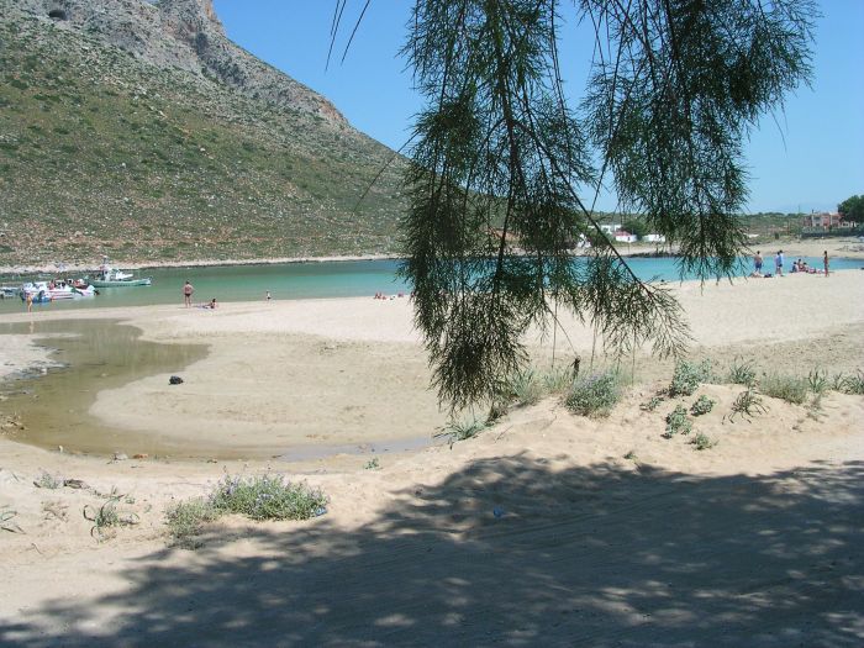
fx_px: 924
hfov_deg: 50.1
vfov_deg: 38.7
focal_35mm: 37
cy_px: 324
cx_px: 432
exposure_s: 1/473
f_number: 4.5
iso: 100
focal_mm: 5.6
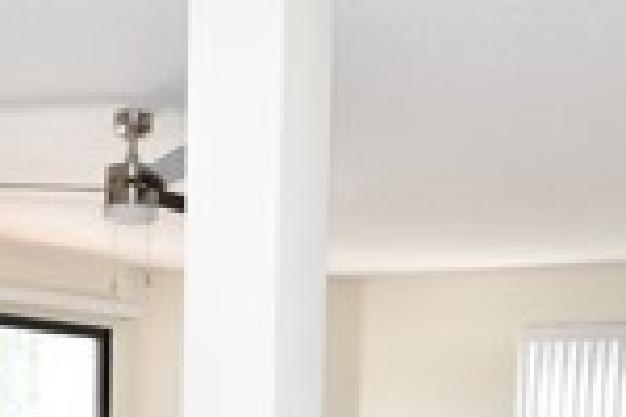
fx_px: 1113
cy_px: 590
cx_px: 188
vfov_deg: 19.1
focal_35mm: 64
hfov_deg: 31.1
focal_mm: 10
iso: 200
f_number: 4.5
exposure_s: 1/80
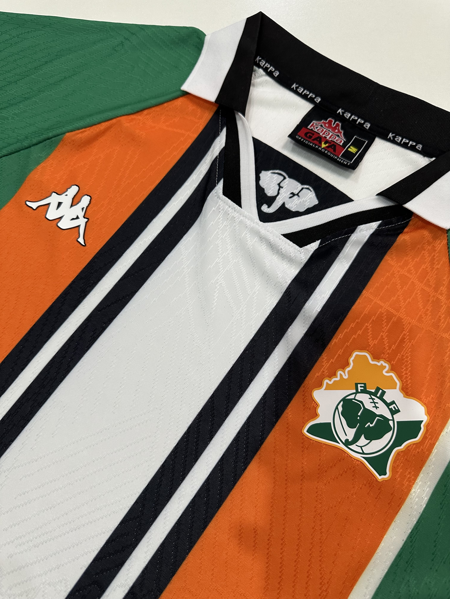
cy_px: 300
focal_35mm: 24
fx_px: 416
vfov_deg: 71.6
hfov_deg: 56.8
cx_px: 225
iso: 200
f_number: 1.78
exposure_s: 1/50
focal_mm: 6.86
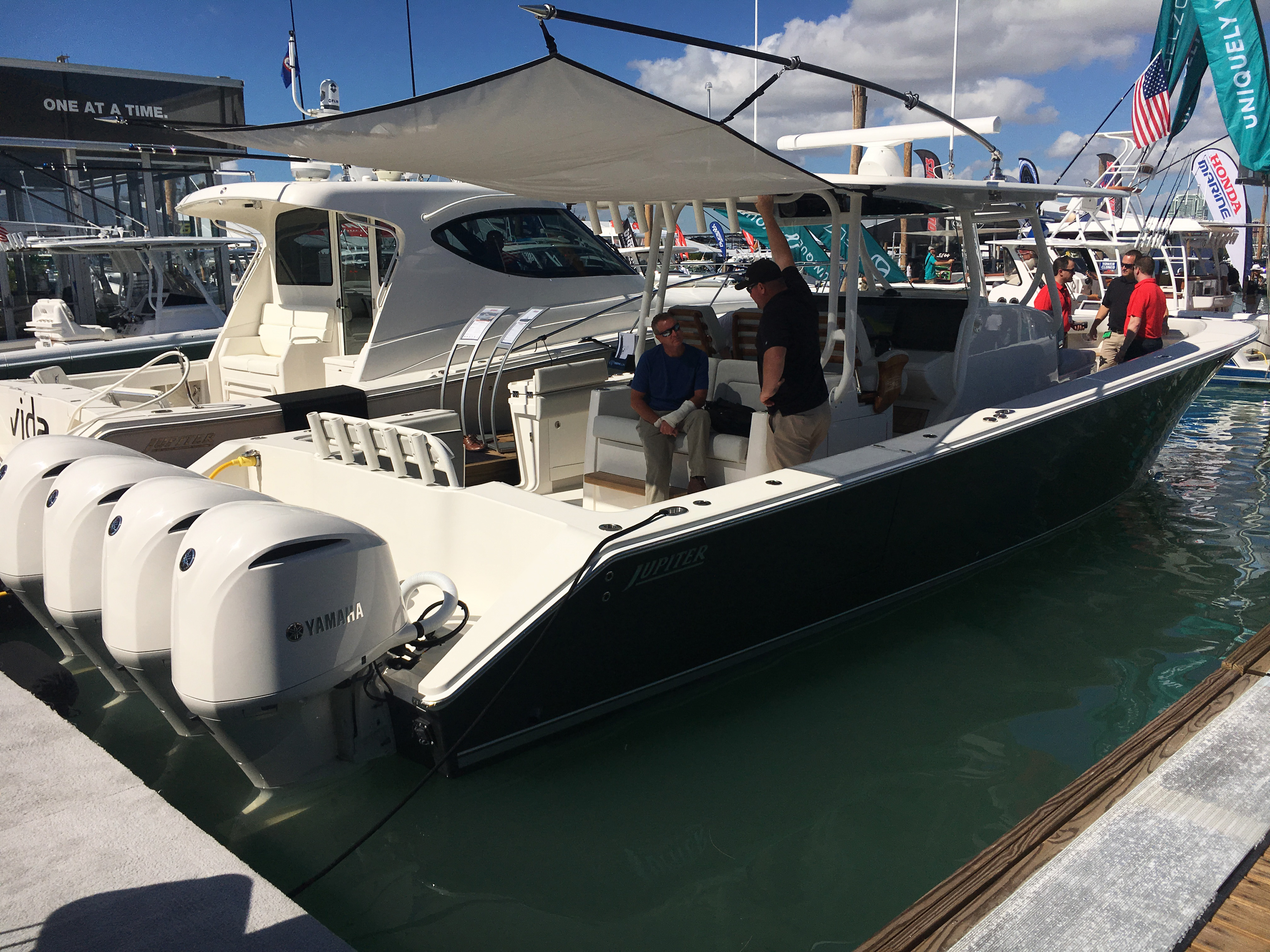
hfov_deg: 61.7
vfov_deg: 48.2
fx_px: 1064
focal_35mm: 29
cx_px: 635
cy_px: 476
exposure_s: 1/6993
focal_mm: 4.15
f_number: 2.2
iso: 25
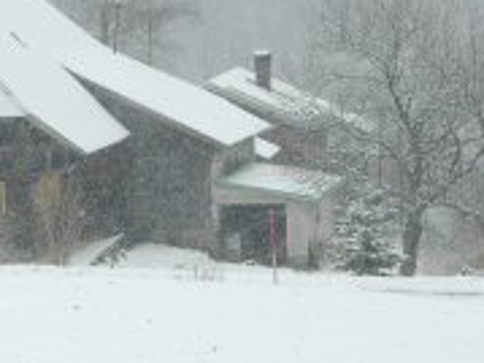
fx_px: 5184
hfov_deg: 5.3
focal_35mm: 371
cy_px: 133
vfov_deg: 4.0
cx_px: -59
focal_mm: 92
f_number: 9
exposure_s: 1/160
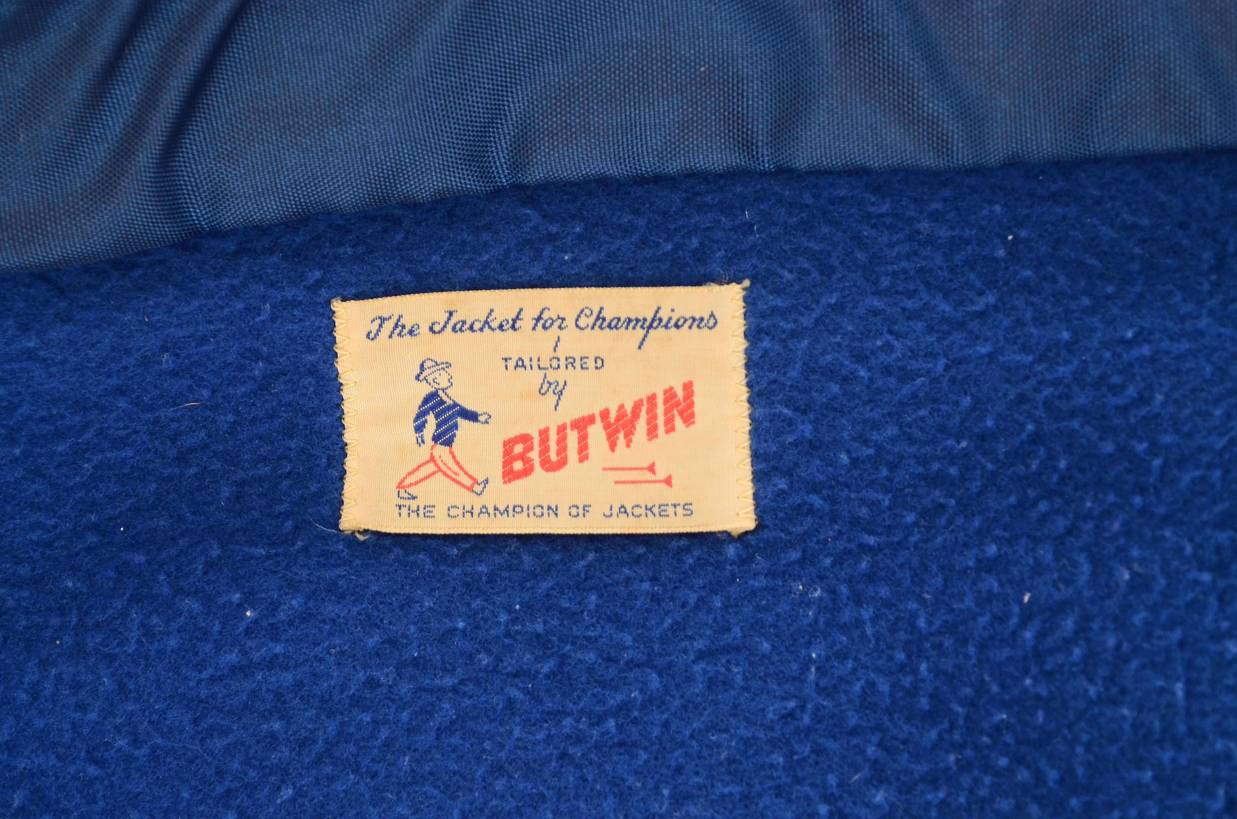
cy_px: 410
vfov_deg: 8.7
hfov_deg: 13.1
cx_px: 618
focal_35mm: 158
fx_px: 5401
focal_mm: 105
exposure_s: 1/80
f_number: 10
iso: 400
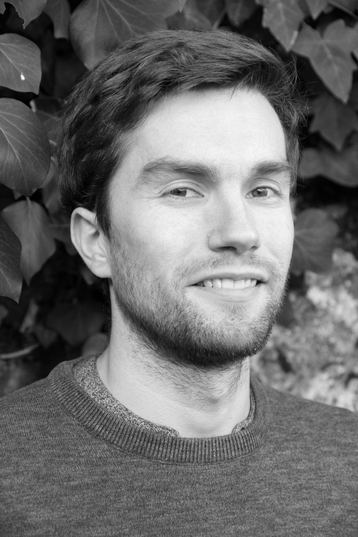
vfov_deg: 22.6
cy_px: 268
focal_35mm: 90
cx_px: 179
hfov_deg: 15.2
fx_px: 1342
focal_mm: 60
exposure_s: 1/250
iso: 1600
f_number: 4.5
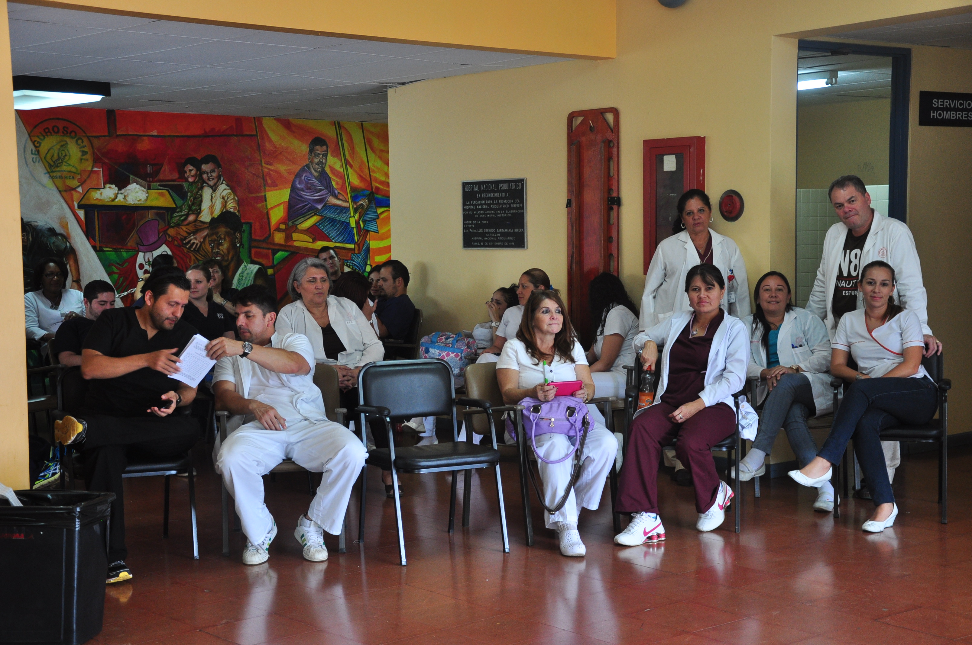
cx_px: 486
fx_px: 1537
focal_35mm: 57
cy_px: 322
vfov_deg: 23.7
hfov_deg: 35.1
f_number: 4.5
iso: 500
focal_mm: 38
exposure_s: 1/50
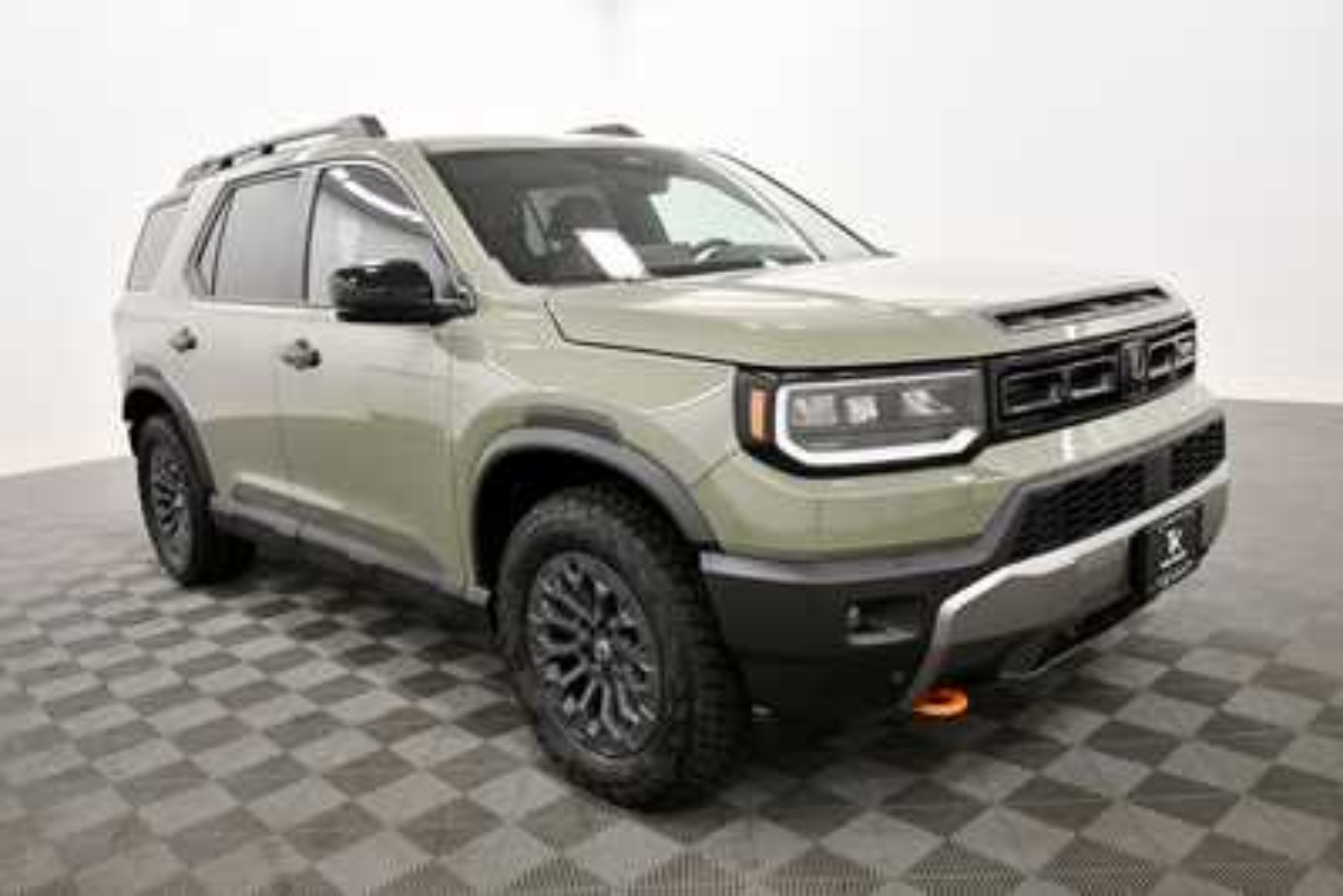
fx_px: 1045
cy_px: 448
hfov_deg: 65.5
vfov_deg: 46.4
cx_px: 672
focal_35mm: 28
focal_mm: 19
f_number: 5.6
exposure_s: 1/125
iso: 1600
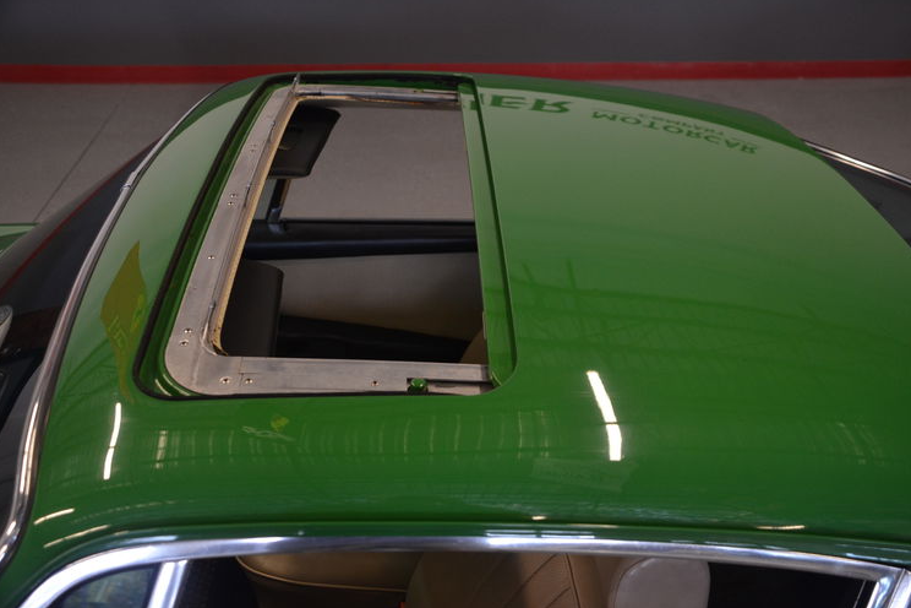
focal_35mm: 34
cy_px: 305
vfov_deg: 38.9
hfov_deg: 55.8
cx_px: 463
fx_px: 860
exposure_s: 1/30
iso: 1000
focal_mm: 22
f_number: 3.8
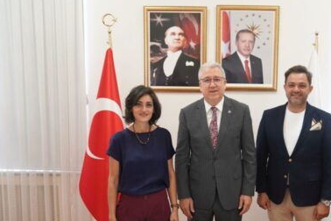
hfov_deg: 45.7
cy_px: 140
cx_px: 220
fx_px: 386
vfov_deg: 31.7
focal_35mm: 42
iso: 1600
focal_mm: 31
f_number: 3.2
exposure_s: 1/125
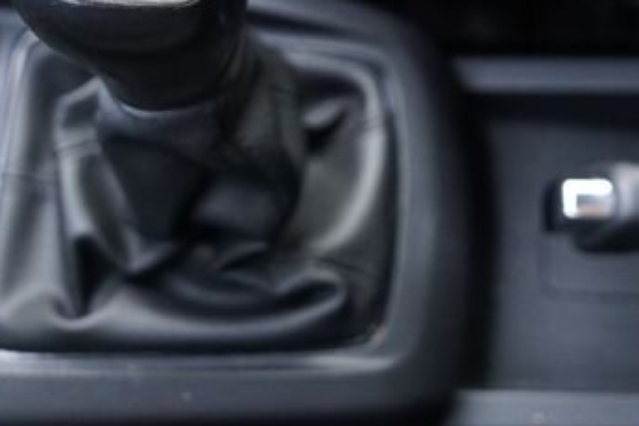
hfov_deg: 28.4
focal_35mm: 71
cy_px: -25
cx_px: 334
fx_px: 1261
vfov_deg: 18.6
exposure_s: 1/60
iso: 2500
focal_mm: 24
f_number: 2.8
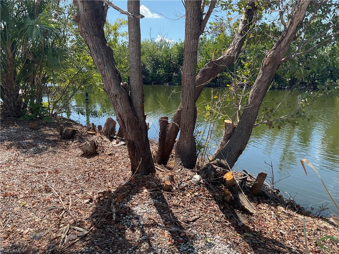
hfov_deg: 61.7
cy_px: 127
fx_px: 284
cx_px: 170
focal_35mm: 29
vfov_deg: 48.2
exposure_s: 1/770
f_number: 1.8
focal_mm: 3
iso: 16
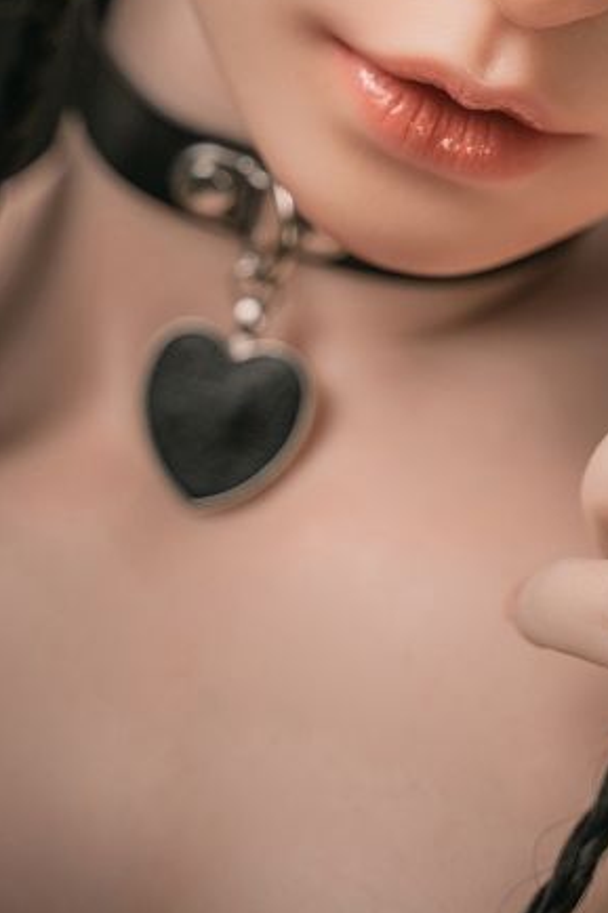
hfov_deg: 9.8
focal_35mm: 139
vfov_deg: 14.5
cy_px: -25
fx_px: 3524
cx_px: 526
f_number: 4
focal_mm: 67
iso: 100
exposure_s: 1/100
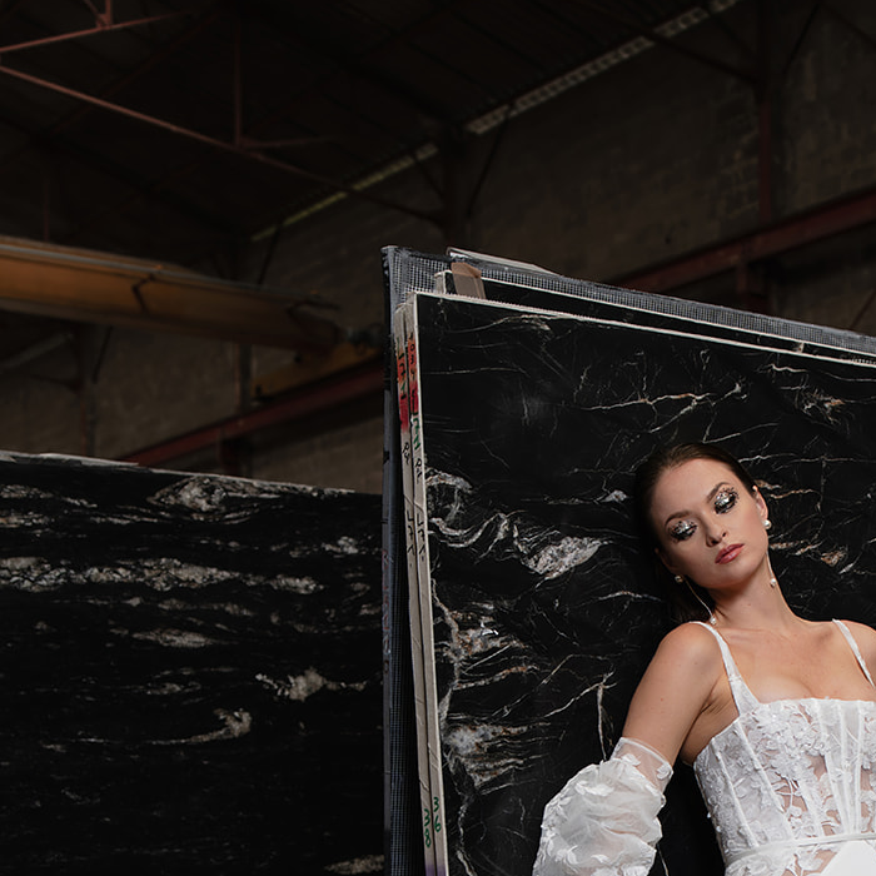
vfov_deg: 24.1
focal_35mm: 68
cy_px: 905
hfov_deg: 25.1
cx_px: 628
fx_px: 1947
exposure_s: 1/250
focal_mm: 35
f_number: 4
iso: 500
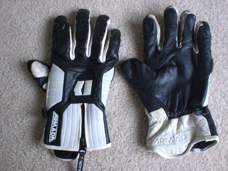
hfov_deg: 49.0
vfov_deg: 37.7
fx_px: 250
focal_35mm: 38
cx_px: 114
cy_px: 86
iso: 400
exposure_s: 1/100
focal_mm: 6.3
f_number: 3.1
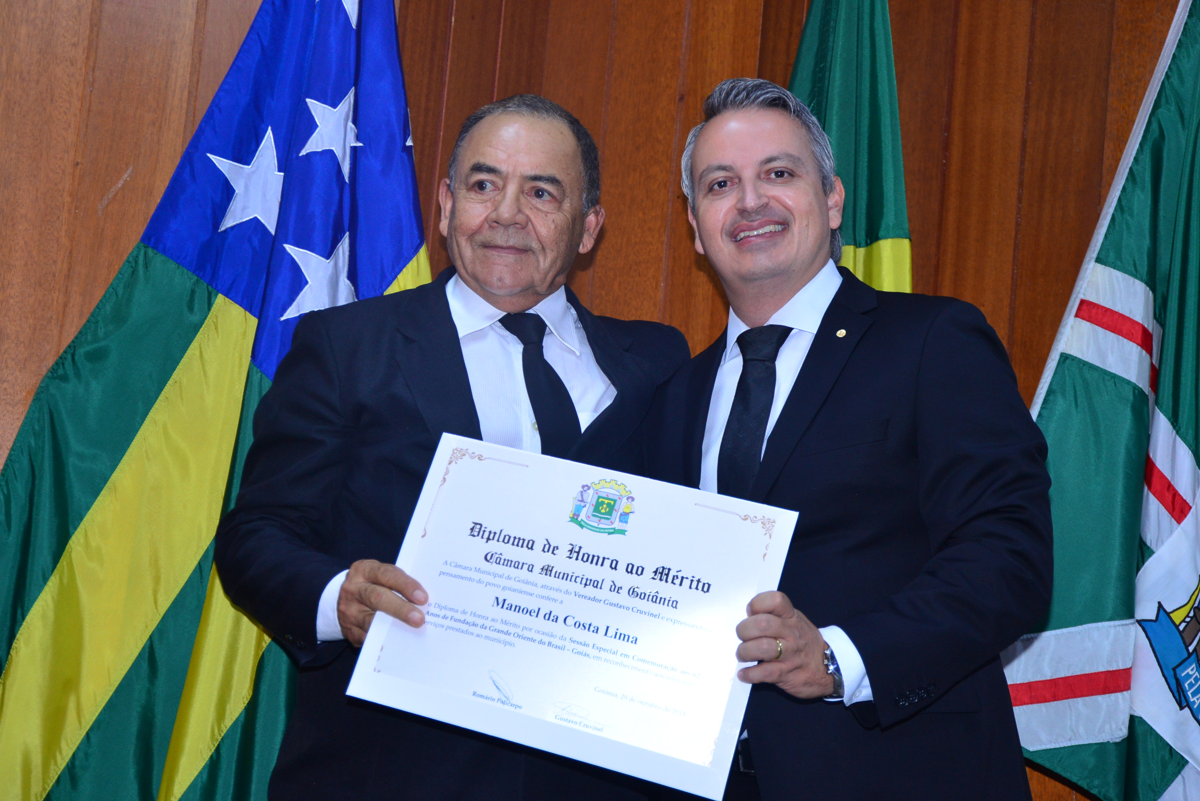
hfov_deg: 28.8
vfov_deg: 19.5
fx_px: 2334
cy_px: 400
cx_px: 600
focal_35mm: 70
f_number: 5.3
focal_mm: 70
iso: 1600
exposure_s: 1/100
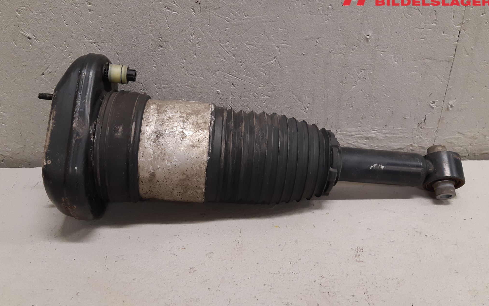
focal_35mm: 28
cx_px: 243
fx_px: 373
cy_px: 151
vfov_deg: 44.5
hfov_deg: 66.5
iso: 160
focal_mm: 3.93
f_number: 1.7
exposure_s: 1/50
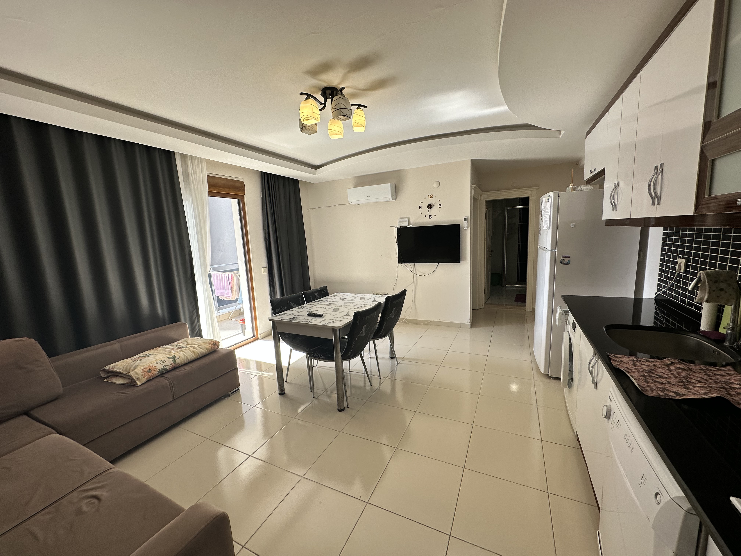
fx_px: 300
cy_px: 278
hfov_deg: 102.1
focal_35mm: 14
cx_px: 370
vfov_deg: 85.7
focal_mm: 2.22
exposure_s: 1/146
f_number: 2.2
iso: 40
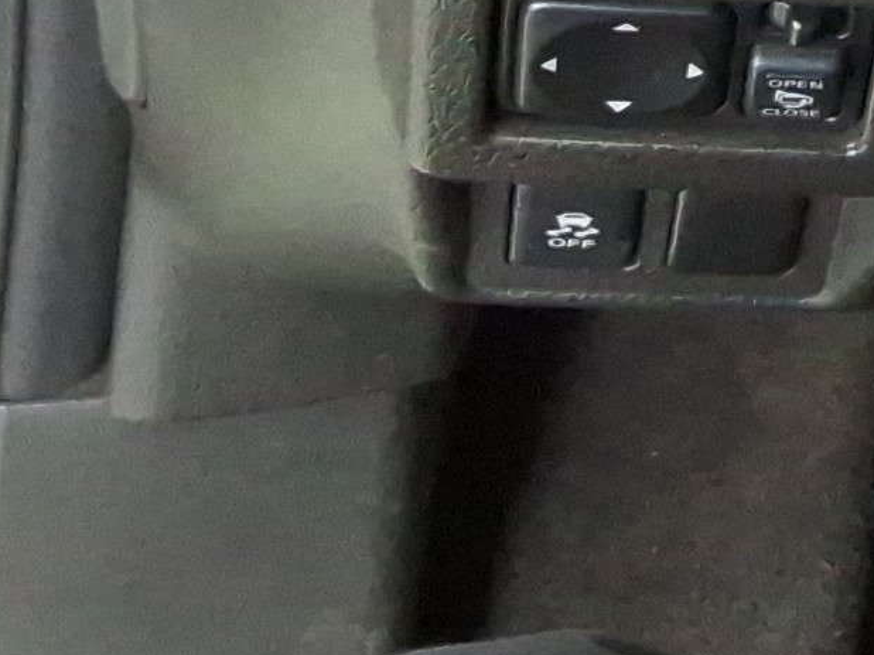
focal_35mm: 148
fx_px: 3735
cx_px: 2092
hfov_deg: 11.2
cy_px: -424
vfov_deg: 9.6
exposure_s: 1/40
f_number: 1.9
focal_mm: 2.91
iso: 203
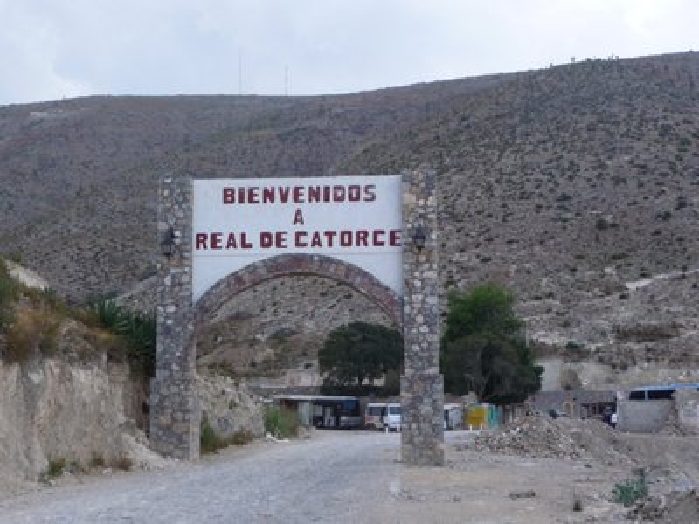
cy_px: 262
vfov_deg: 26.6
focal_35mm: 55
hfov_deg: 34.9
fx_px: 1111
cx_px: 350
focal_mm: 9.3
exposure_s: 1/400
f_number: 4.3
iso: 100
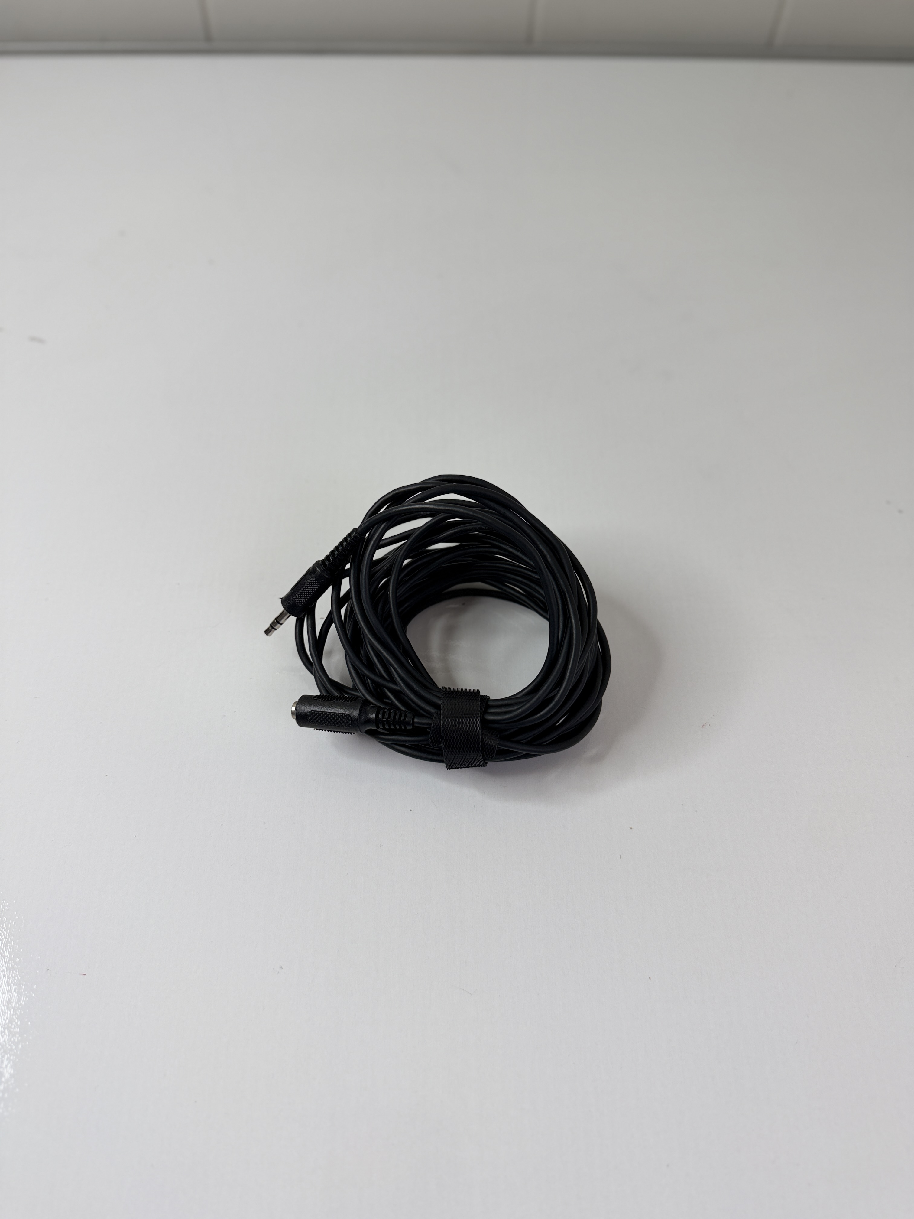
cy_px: 610
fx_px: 845
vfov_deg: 71.6
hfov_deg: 56.8
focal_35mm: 24
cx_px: 457
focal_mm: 6.76
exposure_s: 1/237
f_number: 1.78
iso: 64
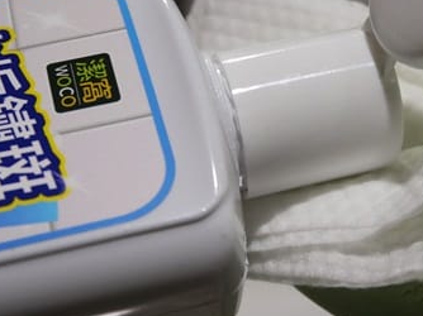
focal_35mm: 76
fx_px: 928
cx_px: 246
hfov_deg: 25.6
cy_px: 204
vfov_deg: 19.3
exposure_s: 1/60
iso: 500
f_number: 4.3
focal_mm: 19
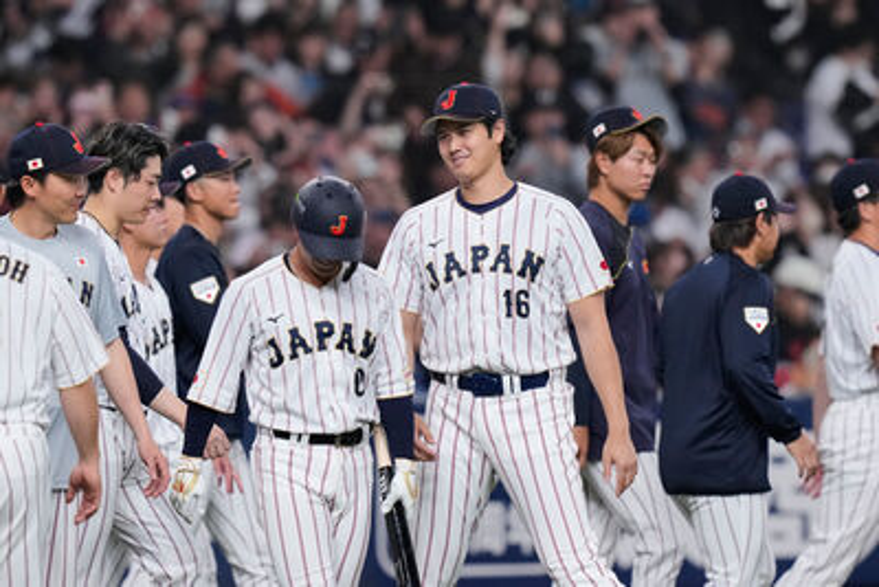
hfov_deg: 3.4
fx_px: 14654
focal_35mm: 600
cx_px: 440
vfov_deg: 2.3
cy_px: 294
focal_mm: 400
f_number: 4
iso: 3200
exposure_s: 1/1250
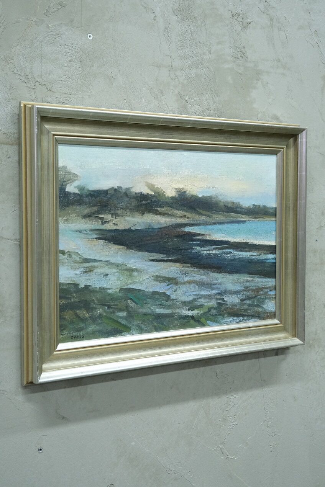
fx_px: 691
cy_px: 244
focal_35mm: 51
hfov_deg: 26.5
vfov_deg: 38.9
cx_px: 162
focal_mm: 34.2
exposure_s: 1/52
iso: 2500
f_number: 4
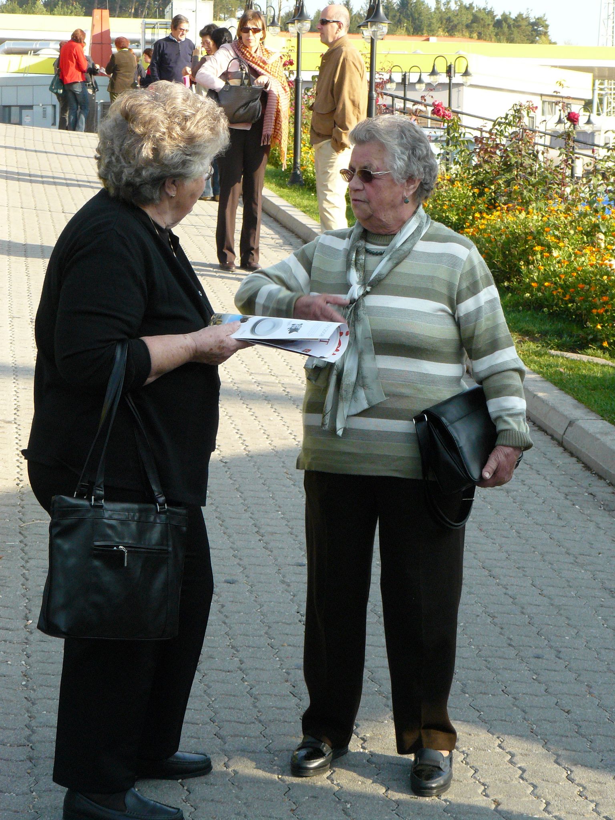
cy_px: 410
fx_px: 2250
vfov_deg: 20.7
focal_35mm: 95
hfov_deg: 15.6
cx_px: 308
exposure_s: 1/250
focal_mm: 15.8
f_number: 5
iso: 200
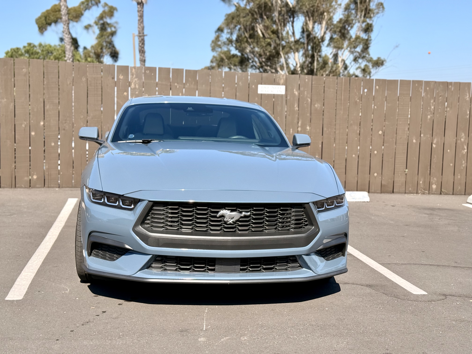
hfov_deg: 39.7
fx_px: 654
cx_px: 236
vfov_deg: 30.3
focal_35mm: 48
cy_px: 177
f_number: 1.78
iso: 64
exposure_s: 1/2762
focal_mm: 6.76
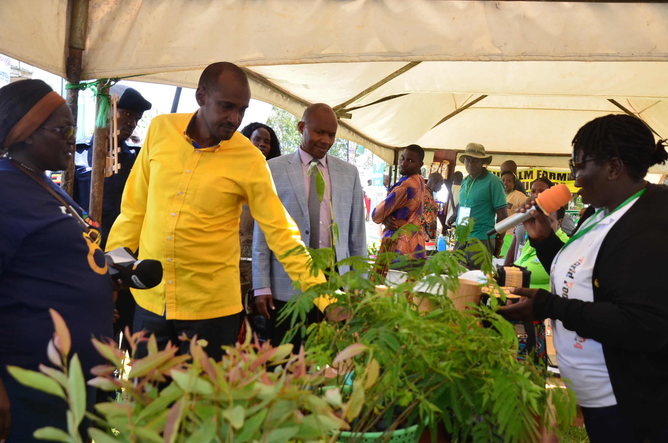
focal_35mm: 38
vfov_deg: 35.3
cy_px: 222
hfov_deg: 51.4
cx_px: 334
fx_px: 694
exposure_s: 1/160
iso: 400
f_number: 5.6
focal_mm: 25
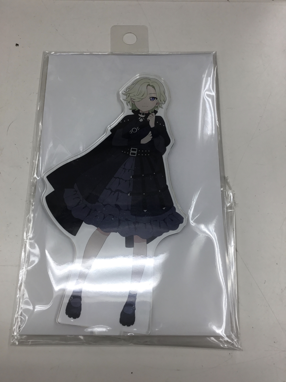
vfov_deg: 58.4
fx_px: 341
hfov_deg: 45.4
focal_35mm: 31
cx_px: 143
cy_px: 191
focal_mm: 3.3
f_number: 2.4
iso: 25
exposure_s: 1/100
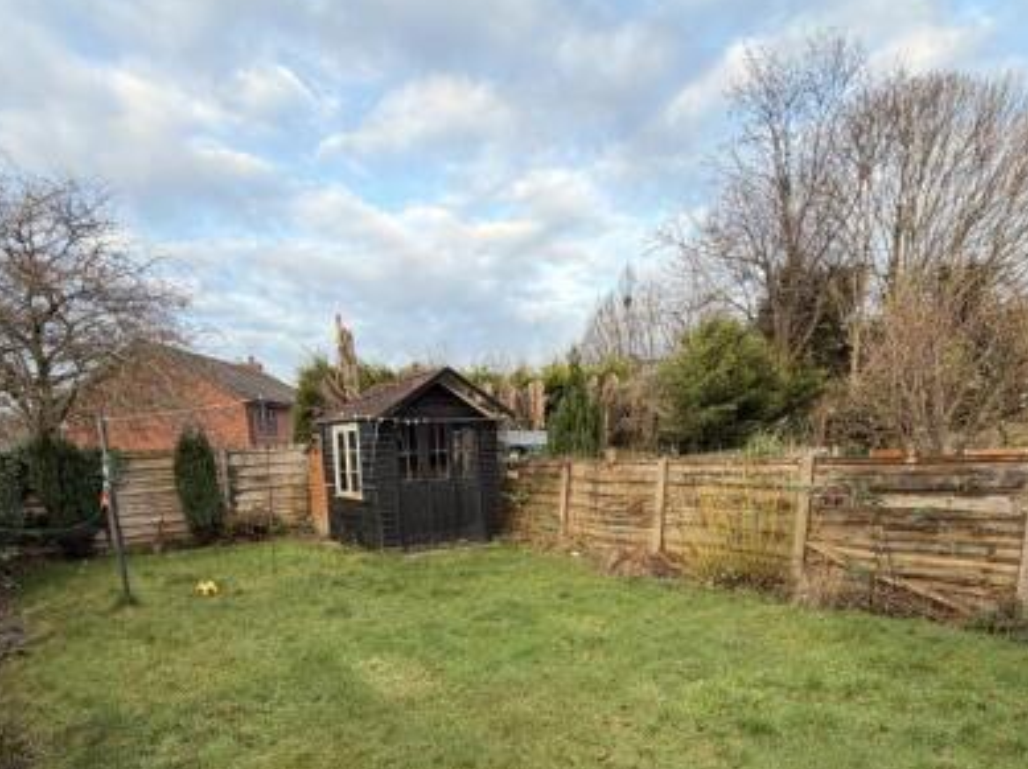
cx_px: 498
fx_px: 623
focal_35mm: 21
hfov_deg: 79.0
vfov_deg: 60.4
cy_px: 562
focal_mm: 2.22
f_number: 2.2
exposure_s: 1/121
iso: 50
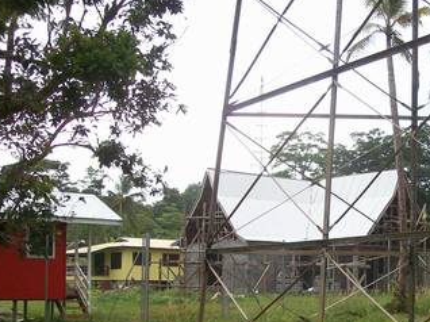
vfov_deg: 21.4
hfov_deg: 28.4
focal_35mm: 68
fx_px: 844
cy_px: 238
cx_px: 283
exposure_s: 1/472
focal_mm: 7.6
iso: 80
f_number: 3
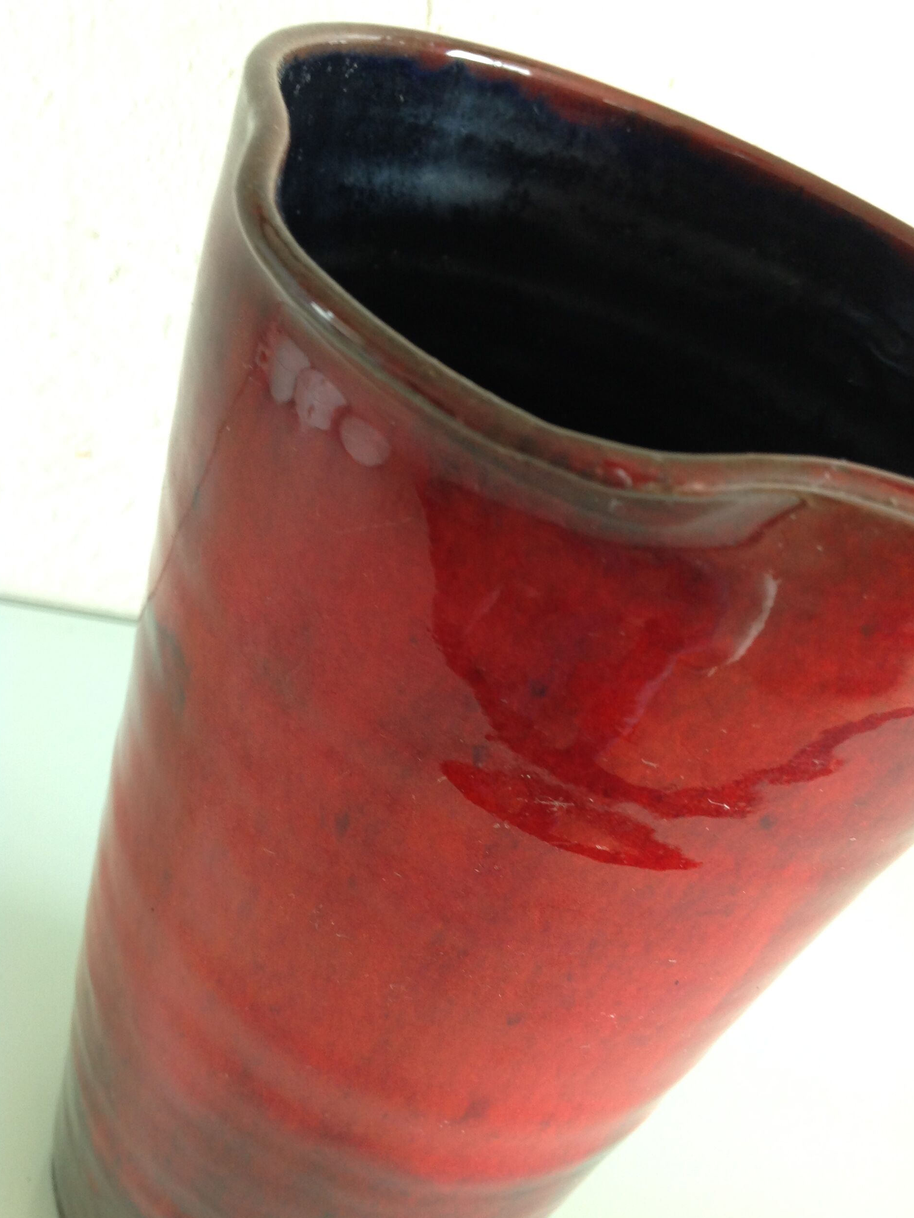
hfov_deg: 39.7
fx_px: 1267
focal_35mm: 36
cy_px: 611
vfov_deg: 51.4
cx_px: 466
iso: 80
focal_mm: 4.28
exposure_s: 1/15
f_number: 2.4
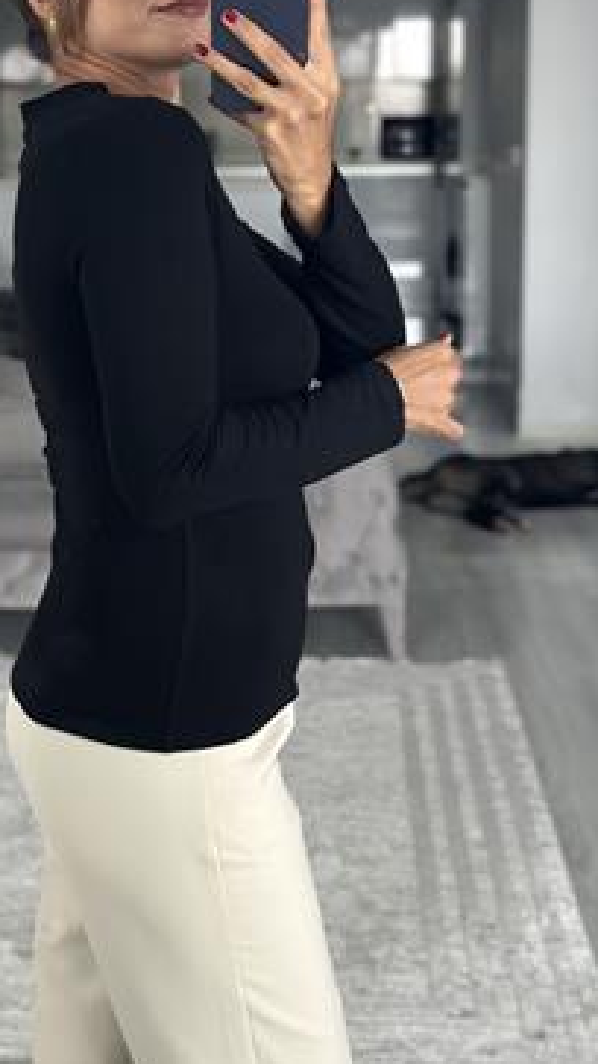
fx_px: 2059
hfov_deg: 16.4
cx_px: 152
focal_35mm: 73
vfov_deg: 28.8
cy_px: 369
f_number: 1.78
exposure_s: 1/40
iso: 400
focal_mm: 6.86
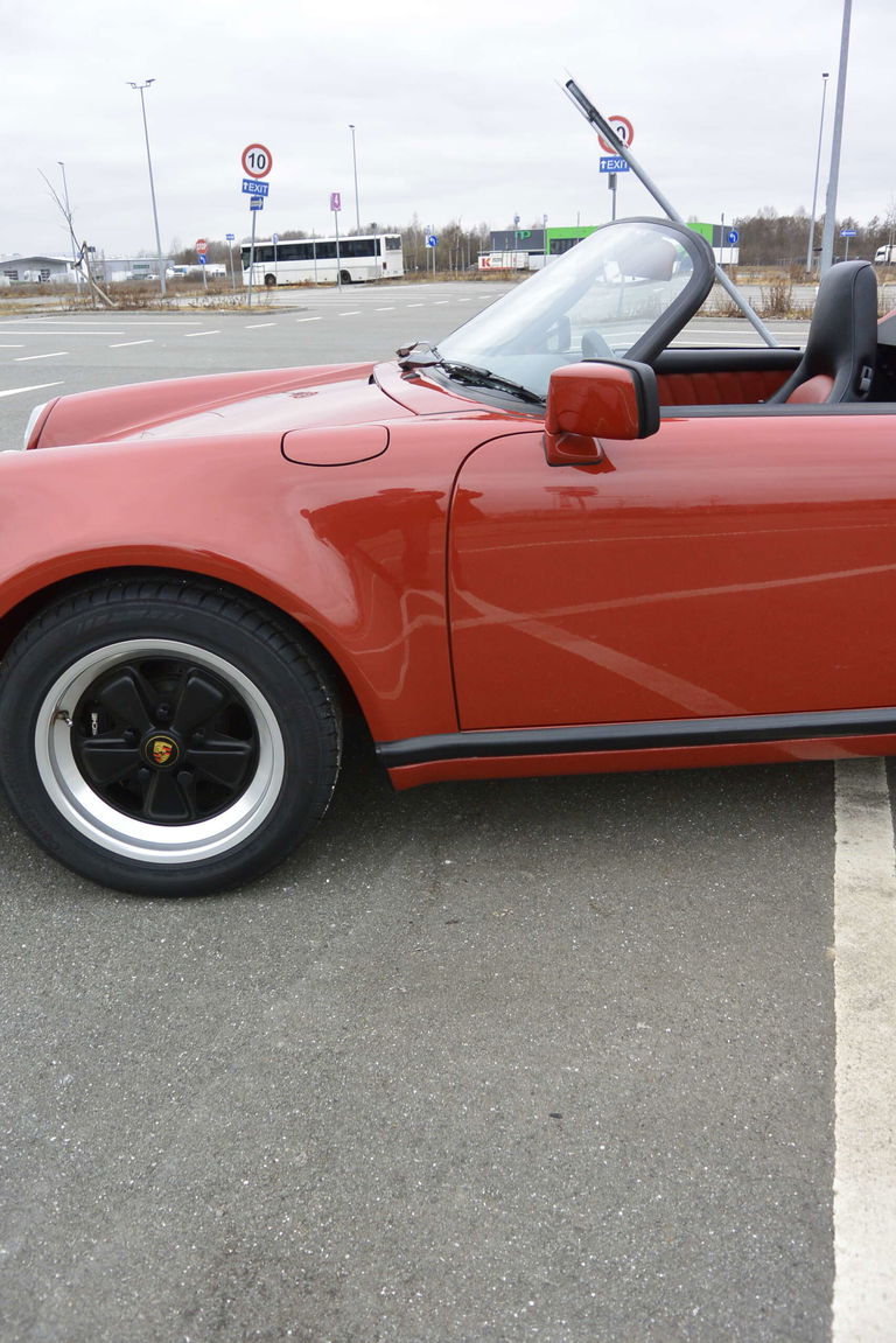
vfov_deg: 67.4
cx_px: 448
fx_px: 1007
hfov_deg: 48.0
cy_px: 672
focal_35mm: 27
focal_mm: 10
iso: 160
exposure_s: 1/125
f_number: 3.5
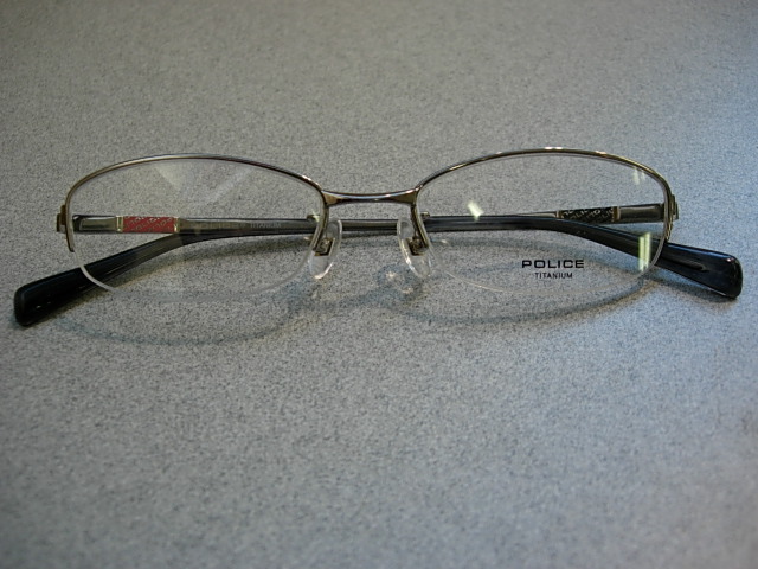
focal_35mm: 38
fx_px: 832
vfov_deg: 37.7
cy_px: 284
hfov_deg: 49.0
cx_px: 379
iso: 64
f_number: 2.8
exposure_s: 1/60.4
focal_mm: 7.8
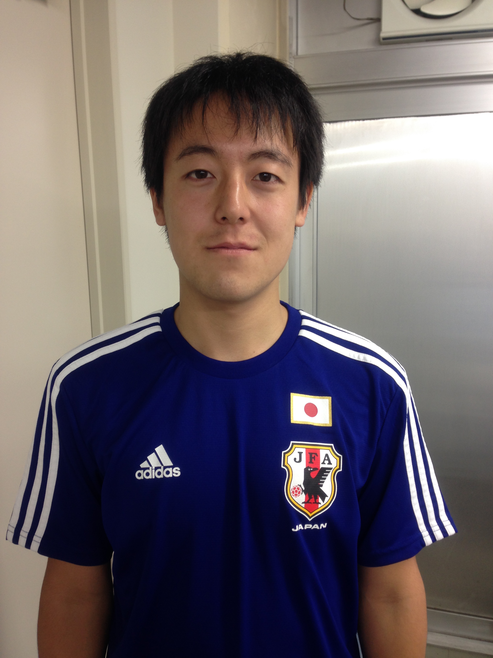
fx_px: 627
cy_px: 329
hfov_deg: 42.9
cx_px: 246
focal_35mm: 33
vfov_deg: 55.4
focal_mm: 4.12
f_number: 2.4
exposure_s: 1/20
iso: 50
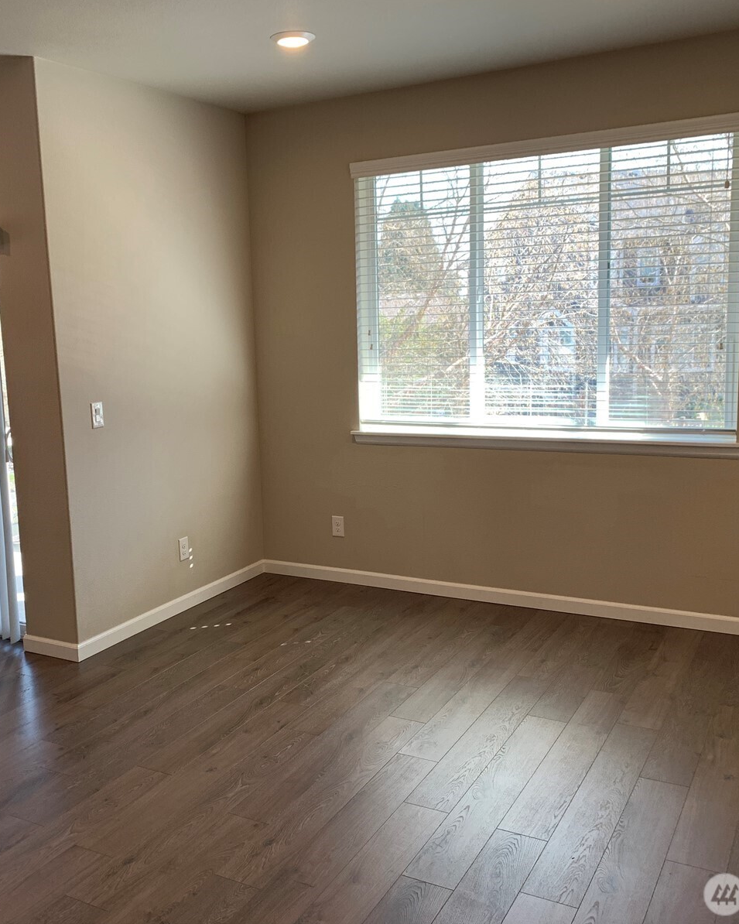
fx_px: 930
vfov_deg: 52.8
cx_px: 286
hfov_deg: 43.1
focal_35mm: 34
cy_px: 461
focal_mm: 4.25
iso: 64
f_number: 1.8
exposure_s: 1/120
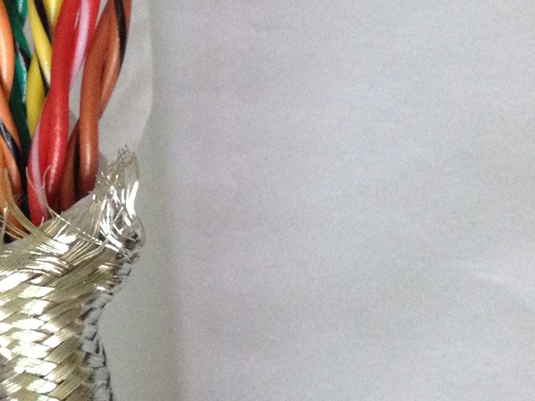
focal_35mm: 112
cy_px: 154
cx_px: -38
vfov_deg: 13.2
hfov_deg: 17.1
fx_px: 1731
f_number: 2.4
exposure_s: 1/20
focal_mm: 4.28
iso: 200
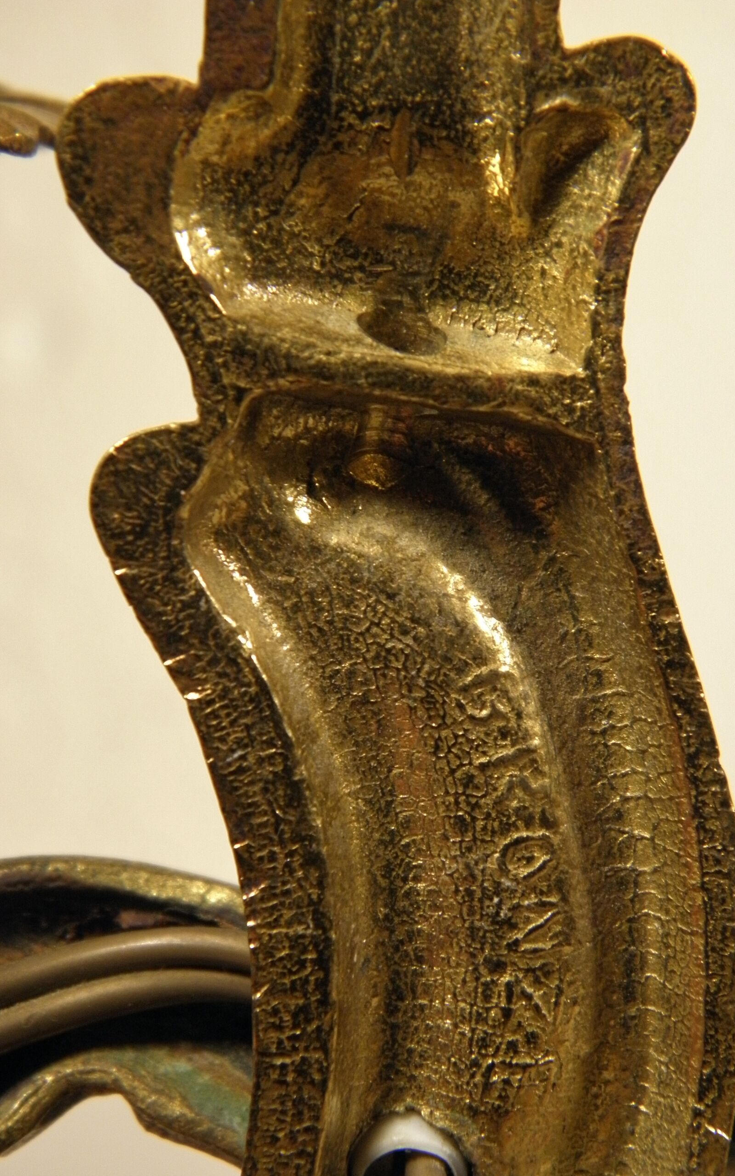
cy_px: 588
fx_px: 2725
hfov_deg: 15.4
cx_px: 434
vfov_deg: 24.4
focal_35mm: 85
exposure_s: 1/40
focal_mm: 14.3
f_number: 4.4
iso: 200
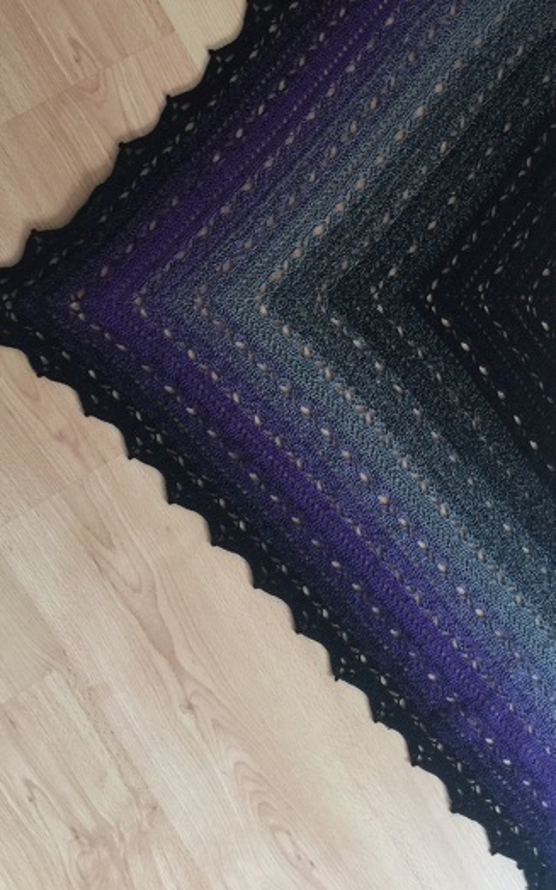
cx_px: 330
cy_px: 298
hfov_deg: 27.4
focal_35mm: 47
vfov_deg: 42.1
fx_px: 1139
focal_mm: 4.15
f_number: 2.2
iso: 80
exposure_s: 1/17
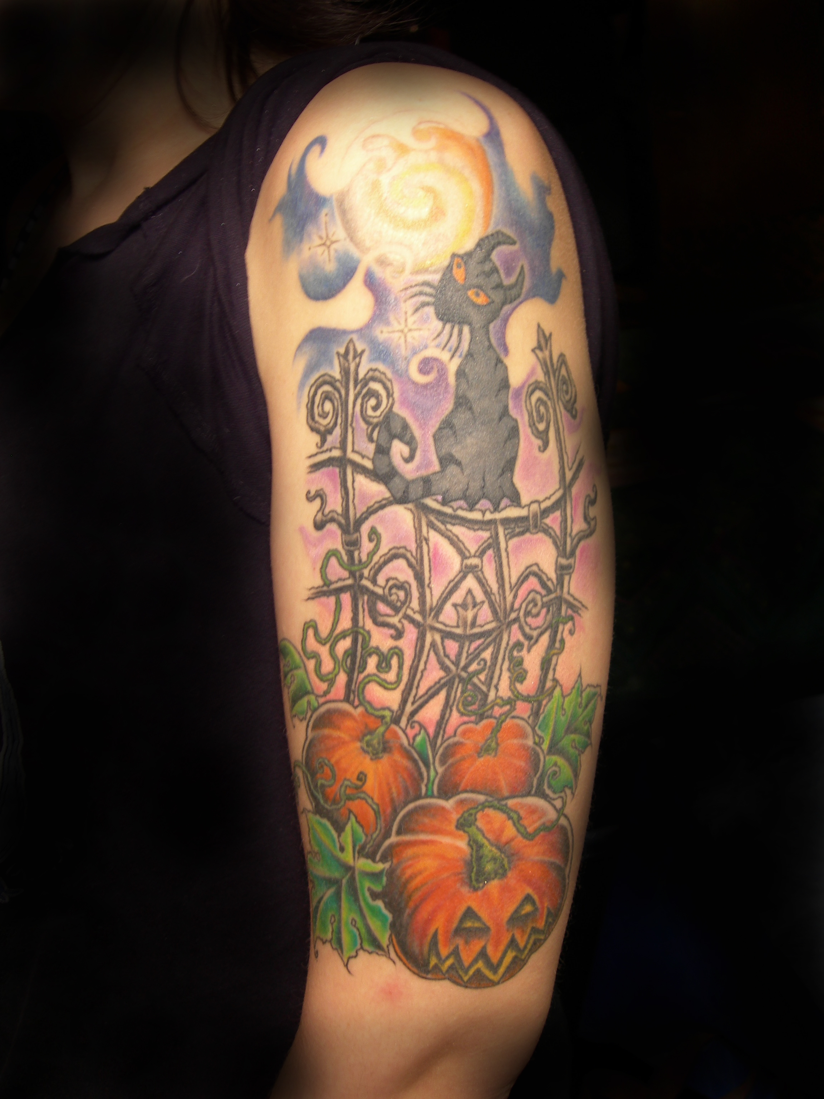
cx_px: 412
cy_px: 550
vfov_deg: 45.8
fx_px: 1301
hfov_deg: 35.1
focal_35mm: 41
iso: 50
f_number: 2.9
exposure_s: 1/14.7
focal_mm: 8.5
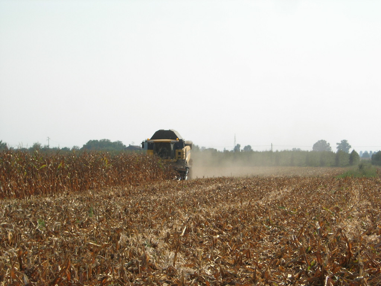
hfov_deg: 17.4
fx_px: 1244
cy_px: 143
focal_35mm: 113
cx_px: 190
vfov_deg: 13.1
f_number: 8.2
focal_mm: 23.4
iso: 64
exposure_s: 1/296
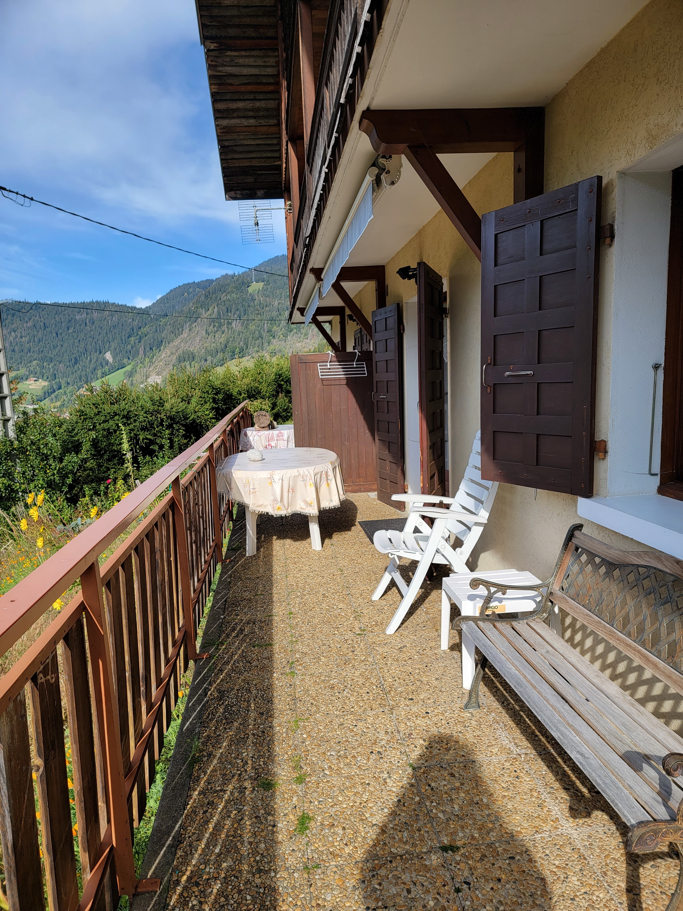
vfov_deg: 71.6
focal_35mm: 24
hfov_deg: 56.8
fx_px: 631
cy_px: 456
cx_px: 342
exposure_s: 1/522
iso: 16
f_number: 1.8
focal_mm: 6.7
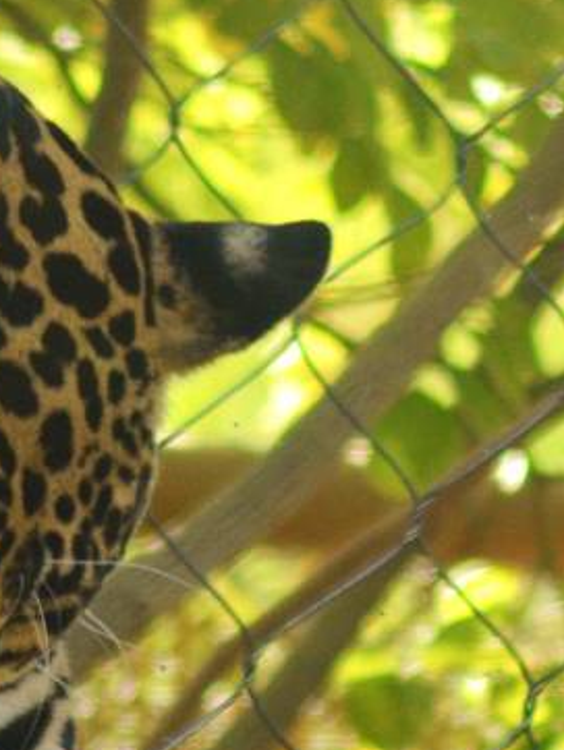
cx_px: 632
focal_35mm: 1526
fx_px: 33112
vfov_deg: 1.3
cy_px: 686
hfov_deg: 1.0
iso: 720
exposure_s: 1/1000
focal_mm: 240
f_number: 5
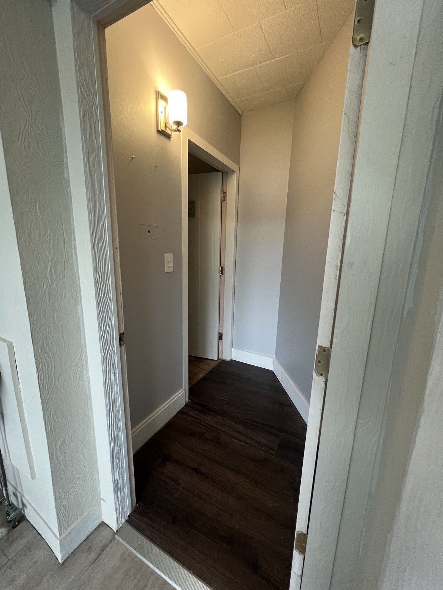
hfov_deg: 89.9
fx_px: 222
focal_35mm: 13
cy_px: 295
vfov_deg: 106.2
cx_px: 222
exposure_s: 1/60
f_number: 1.8
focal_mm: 1.57
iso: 160
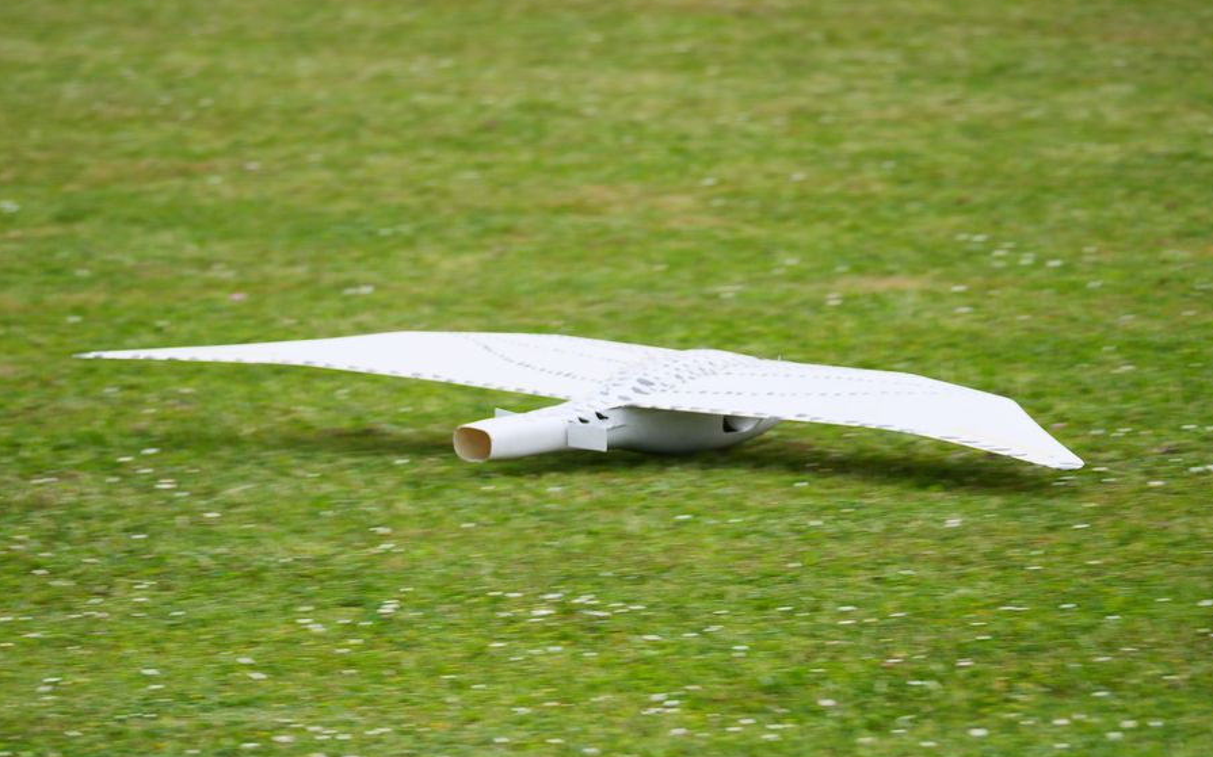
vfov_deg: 4.5
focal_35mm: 292
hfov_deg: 7.2
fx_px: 9651
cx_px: 607
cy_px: 404
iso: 200
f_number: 4.5
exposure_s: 1/500
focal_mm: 137
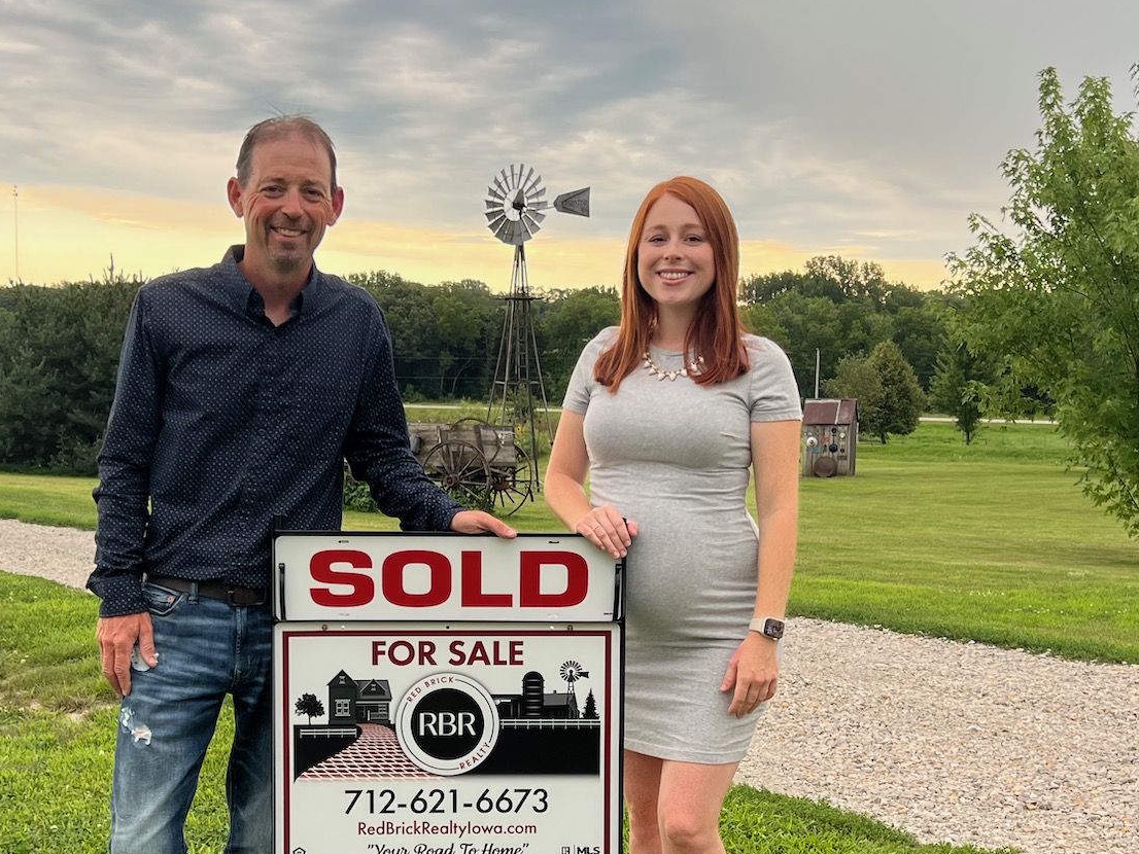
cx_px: 480
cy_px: 536
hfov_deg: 40.3
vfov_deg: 30.8
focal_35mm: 47
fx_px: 1547
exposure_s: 1/183
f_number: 1.5
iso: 40
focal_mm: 5.7
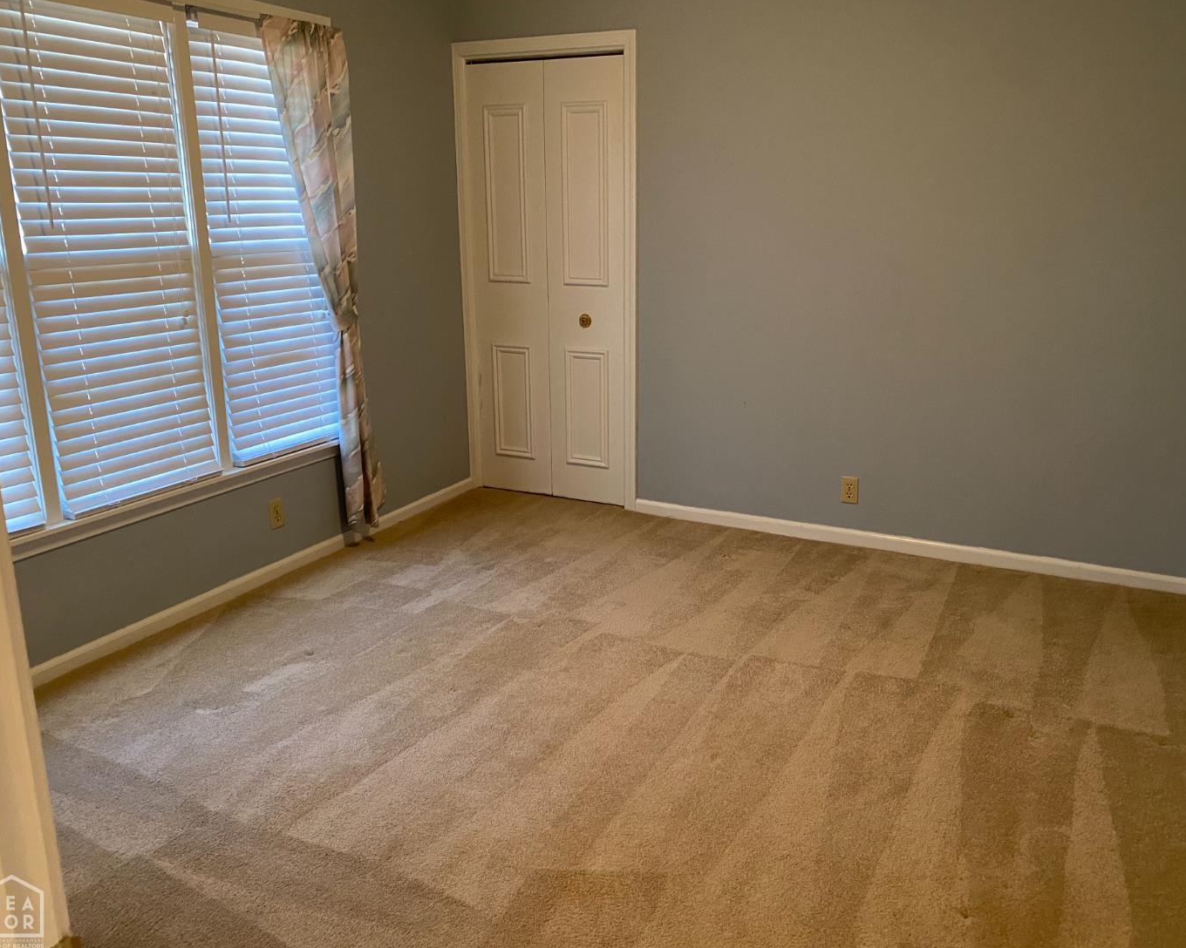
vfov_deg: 51.5
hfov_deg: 62.2
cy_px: 466
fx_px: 983
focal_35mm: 28
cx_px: 621
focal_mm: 4.25
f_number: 1.8
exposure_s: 1/60
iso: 320
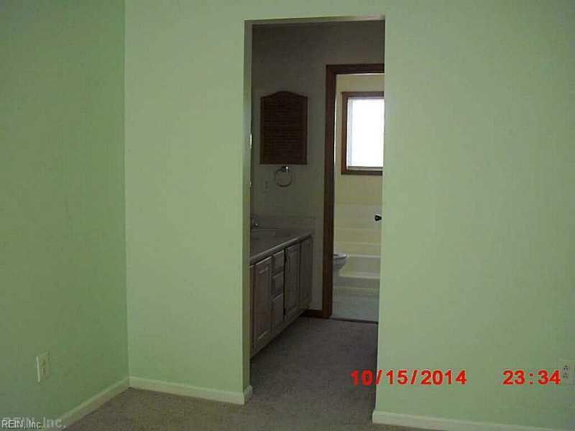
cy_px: 216
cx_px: 288
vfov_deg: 37.7
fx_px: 631
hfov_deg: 49.0
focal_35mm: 38
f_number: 2.8
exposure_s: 1/100
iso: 400
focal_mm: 6.2
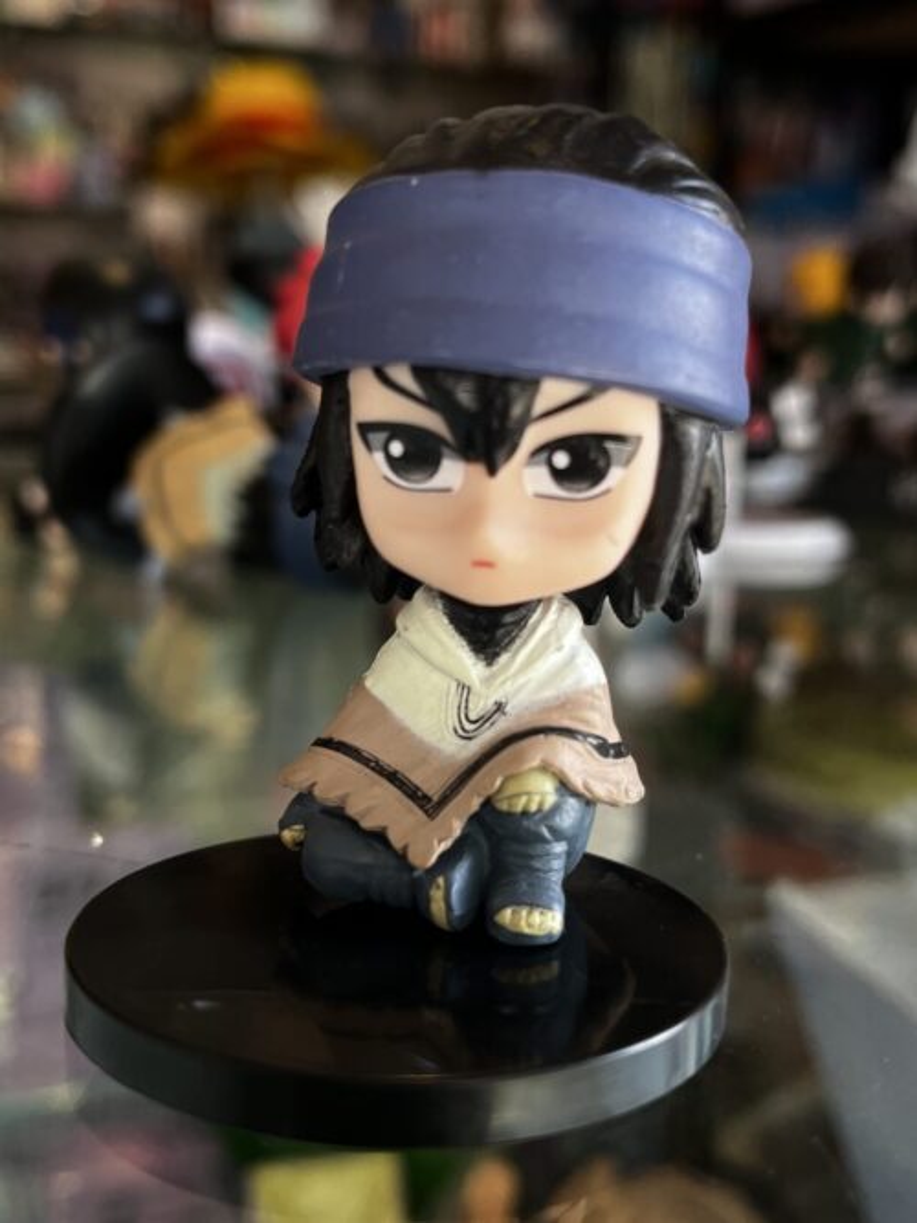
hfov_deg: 53.0
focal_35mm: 26
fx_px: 919
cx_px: 458
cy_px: 612
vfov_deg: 67.3
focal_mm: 5.1
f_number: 1.6
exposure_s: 1/100
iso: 40
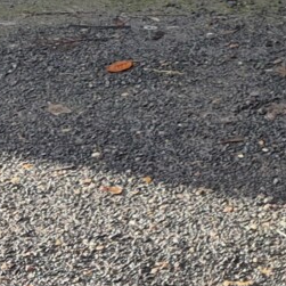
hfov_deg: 10.4
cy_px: -100
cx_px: 448
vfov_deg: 10.5
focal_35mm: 162
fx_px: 1514
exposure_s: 1/398
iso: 25
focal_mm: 5.4
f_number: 1.8
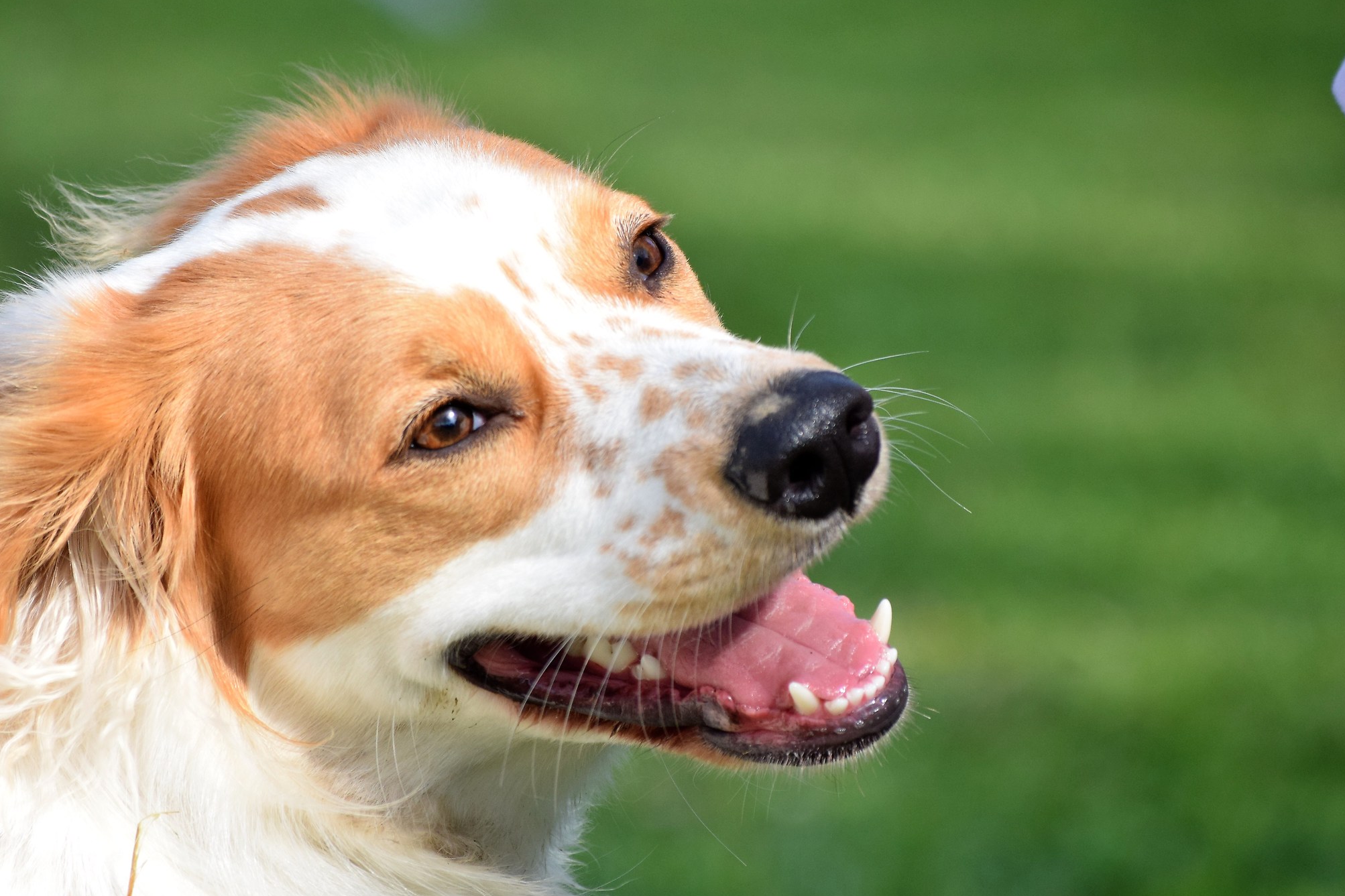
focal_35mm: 359
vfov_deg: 3.8
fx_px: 13411
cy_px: 415
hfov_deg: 5.7
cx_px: 622
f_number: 5.6
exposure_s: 1/1600
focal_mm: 200
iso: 800
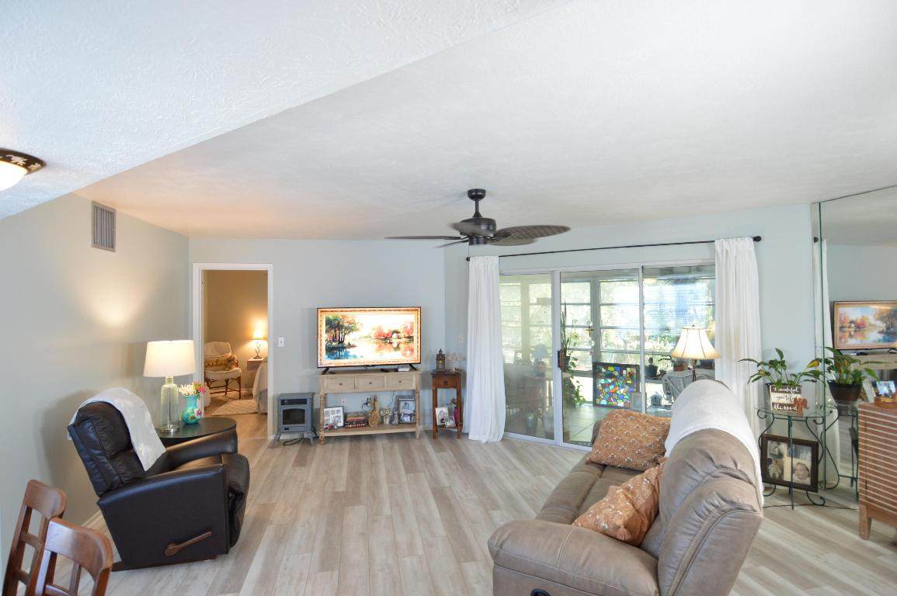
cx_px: 448
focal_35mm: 18
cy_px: 298
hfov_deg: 90.1
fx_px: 448
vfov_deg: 67.3
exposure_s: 1/50
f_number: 4
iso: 800
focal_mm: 12
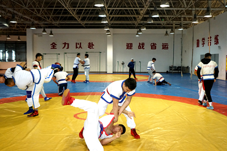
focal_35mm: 37
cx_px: 118
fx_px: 233
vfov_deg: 36.0
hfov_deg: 51.9
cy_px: 71
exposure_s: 1/1000
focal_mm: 28
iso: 4000
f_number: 3.5
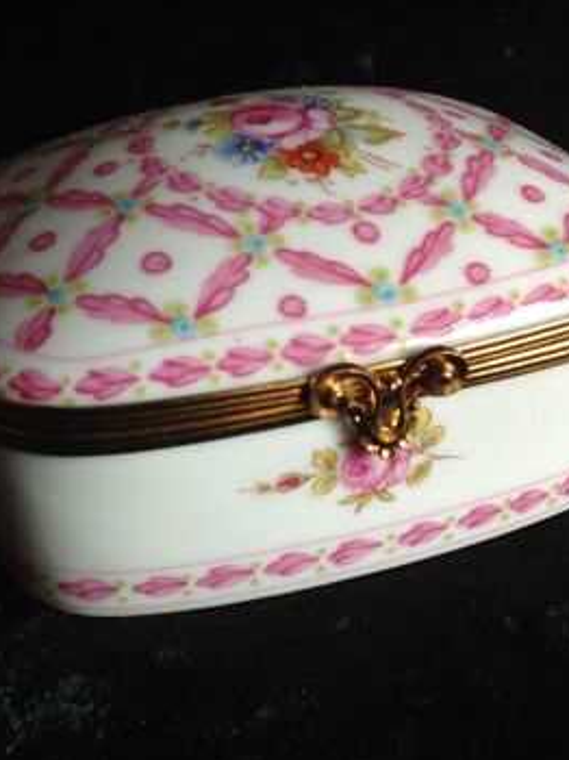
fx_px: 1053
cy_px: 381
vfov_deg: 39.7
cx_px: 302
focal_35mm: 48
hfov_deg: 30.2
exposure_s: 1/15
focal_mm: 4.28
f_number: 2.4
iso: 64
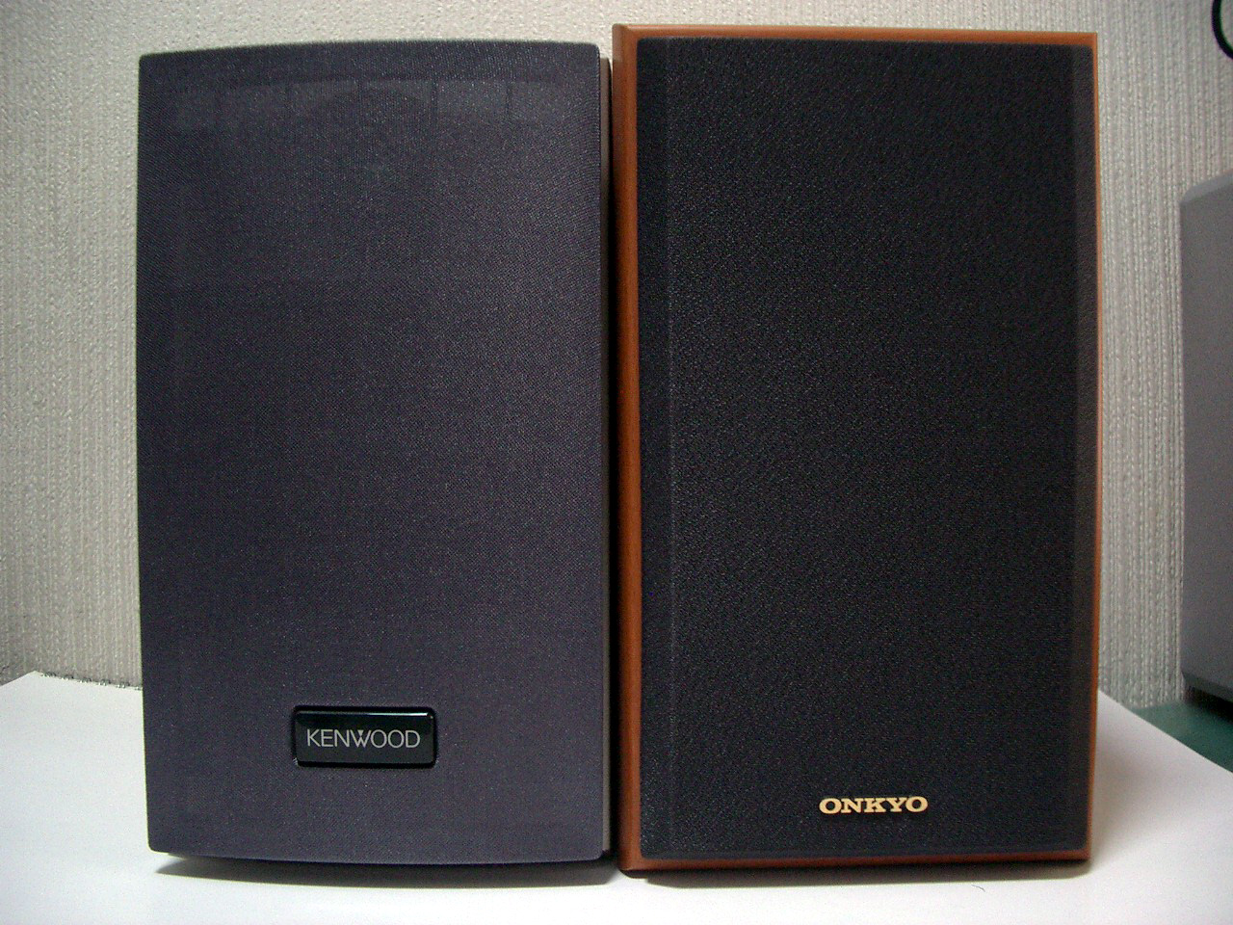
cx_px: 616
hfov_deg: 52.6
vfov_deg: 40.7
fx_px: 1247
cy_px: 462
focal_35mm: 35
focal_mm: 5.8
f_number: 2.6
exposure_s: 1/8
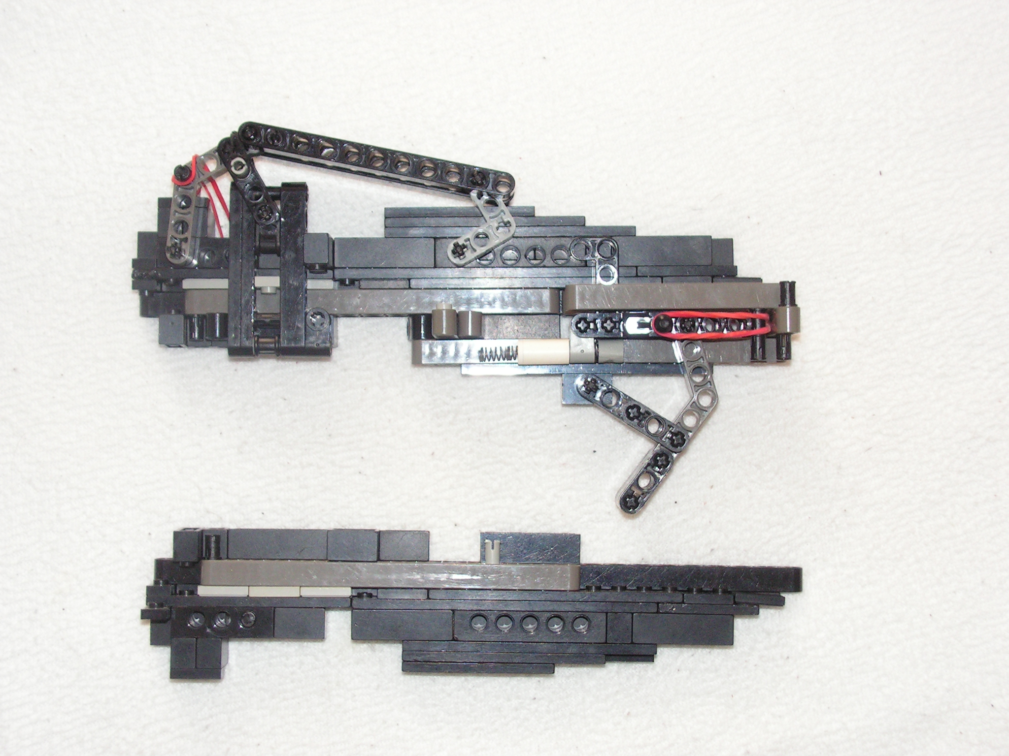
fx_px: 1661
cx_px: 504
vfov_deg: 25.7
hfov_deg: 33.8
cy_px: 378
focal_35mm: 57
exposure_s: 1/60
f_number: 3.3
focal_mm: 9.6
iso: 200
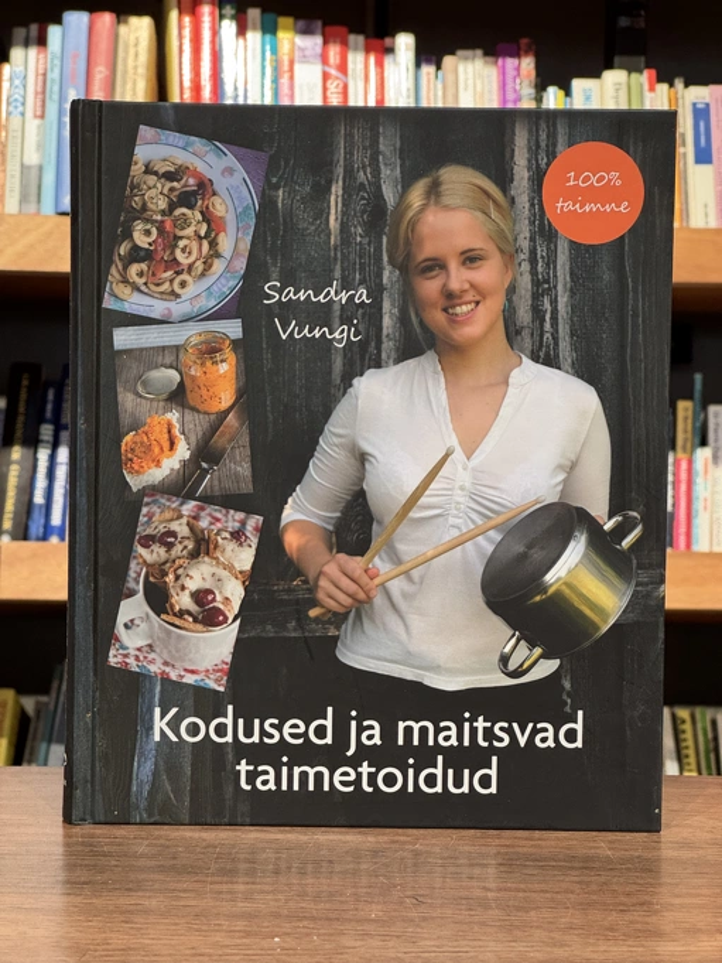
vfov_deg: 25.3
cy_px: 482
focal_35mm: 77
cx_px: 361
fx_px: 2141
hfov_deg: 19.1
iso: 250
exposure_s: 1/60
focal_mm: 9
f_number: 2.8
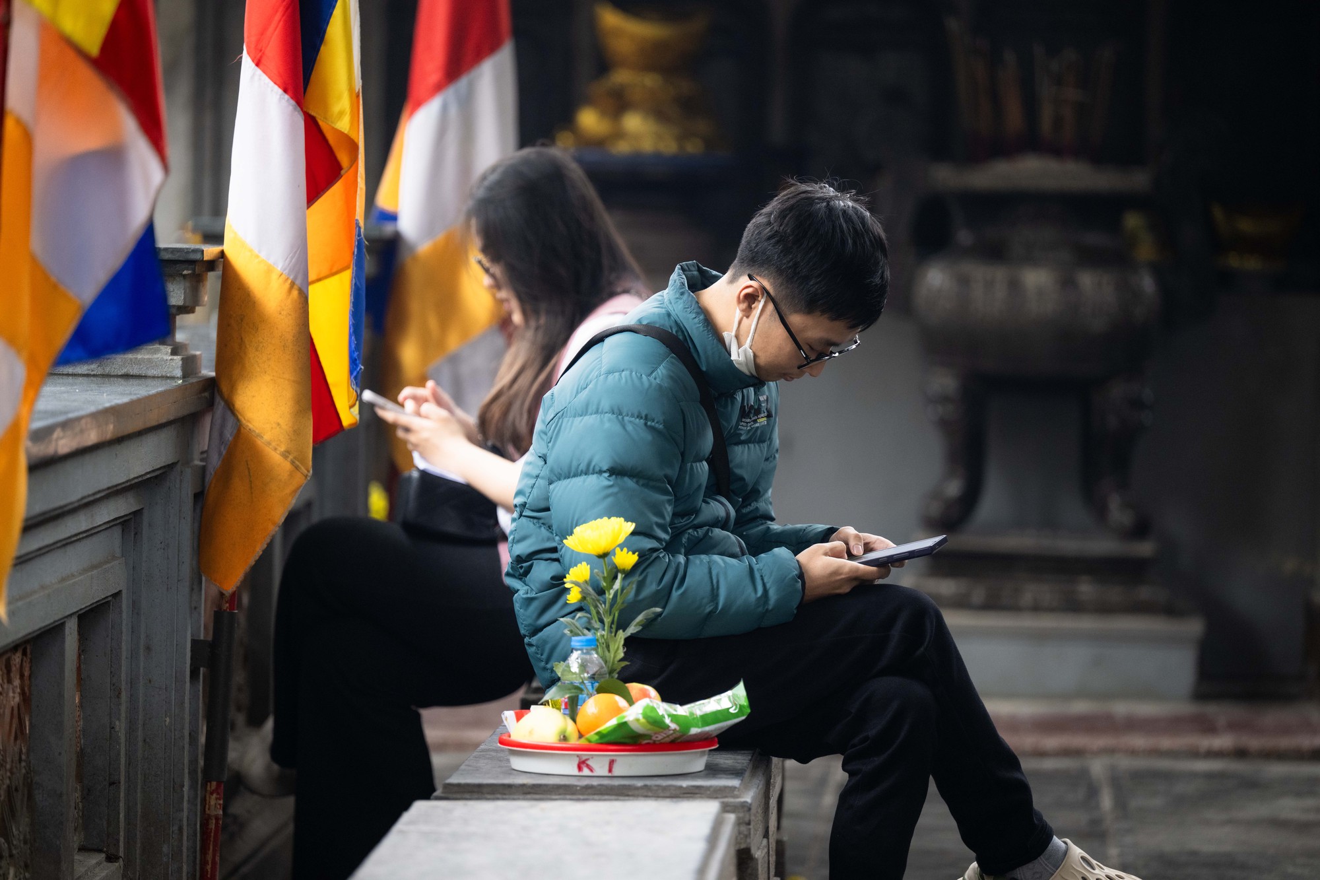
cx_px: 660
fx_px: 6782
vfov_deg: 7.4
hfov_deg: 11.1
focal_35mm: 185
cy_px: 440
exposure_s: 1/400
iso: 1000
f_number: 2.8
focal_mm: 185
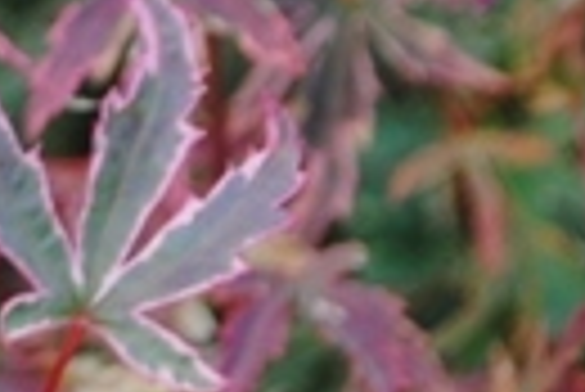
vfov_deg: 2.1
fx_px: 10573
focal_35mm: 650
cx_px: -1017
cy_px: -408
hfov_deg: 3.1
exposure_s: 1/50
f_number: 5.6
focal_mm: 55
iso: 200
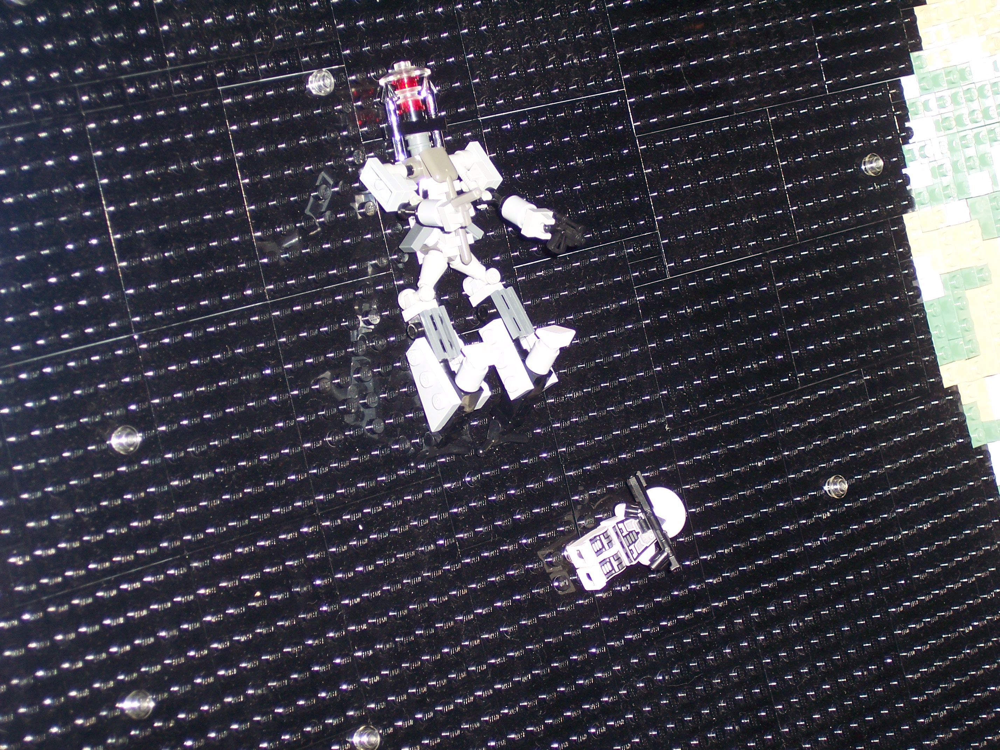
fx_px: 3004
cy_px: 375
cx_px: 500
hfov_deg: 18.9
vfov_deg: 14.2
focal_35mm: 104
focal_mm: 21.3
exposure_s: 1/125
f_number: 4.8
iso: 100
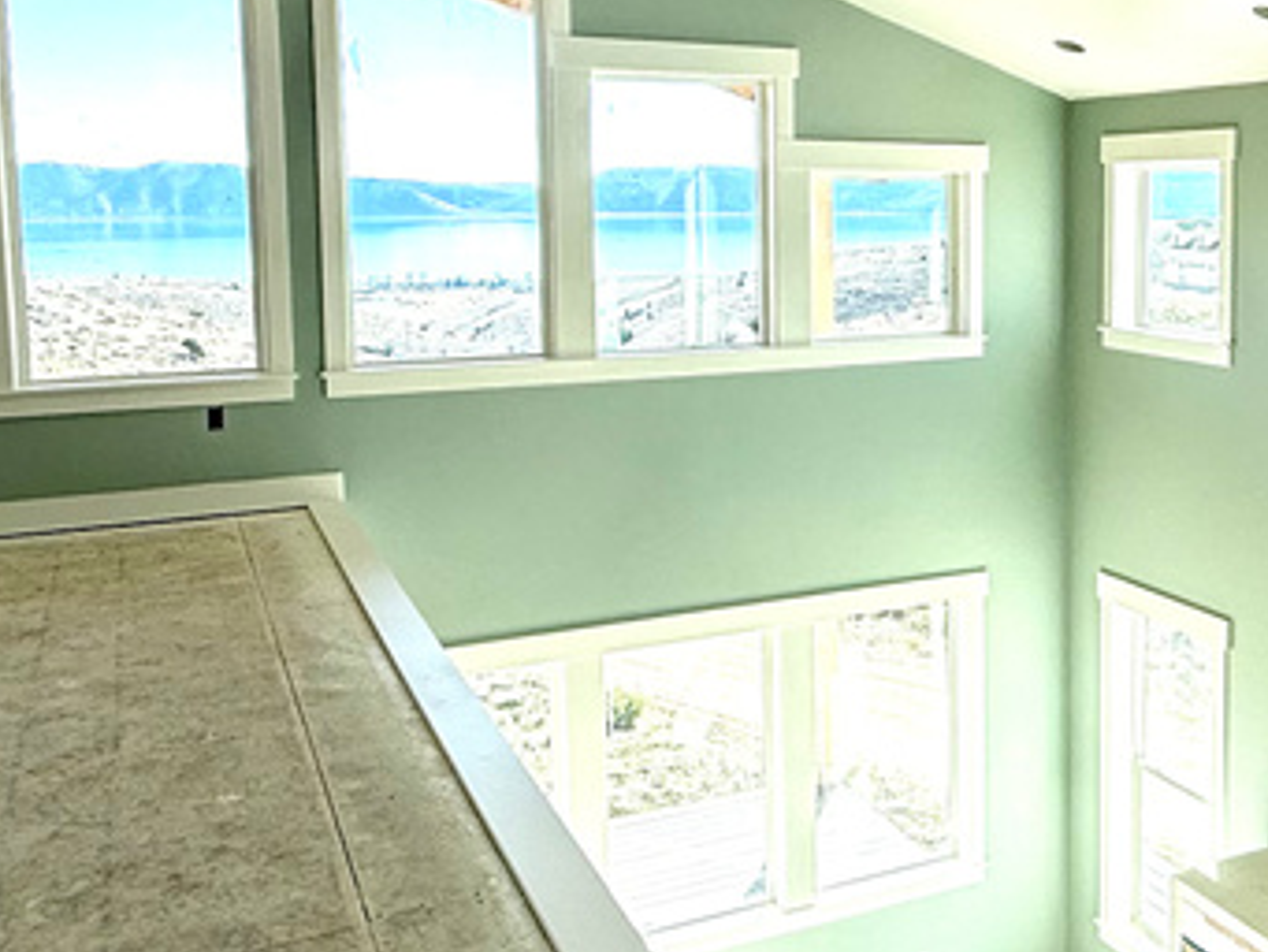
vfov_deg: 34.1
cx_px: 1030
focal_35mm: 42
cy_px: 327
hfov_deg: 42.6
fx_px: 1539
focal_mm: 2.22
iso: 64
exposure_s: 1/284
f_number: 2.2
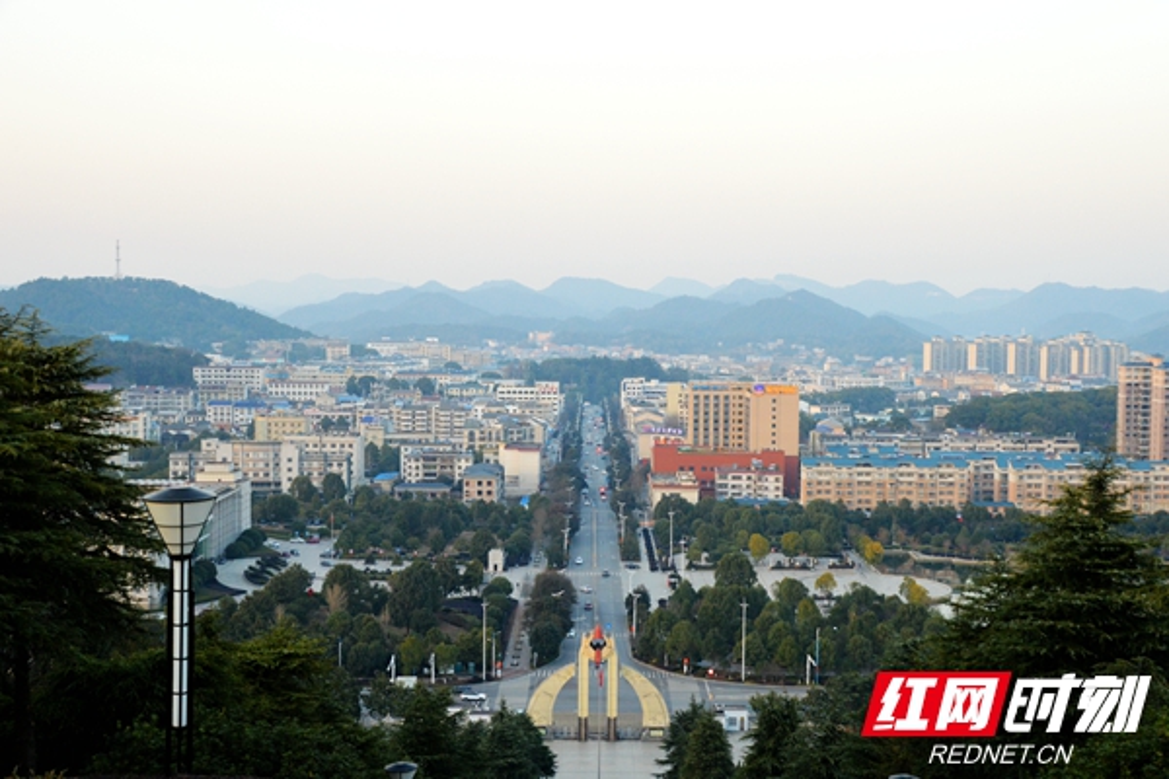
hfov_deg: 45.0
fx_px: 1412
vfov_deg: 30.8
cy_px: 390
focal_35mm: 44
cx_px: 584
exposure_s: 1/125
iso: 800
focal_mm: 29
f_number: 6.3
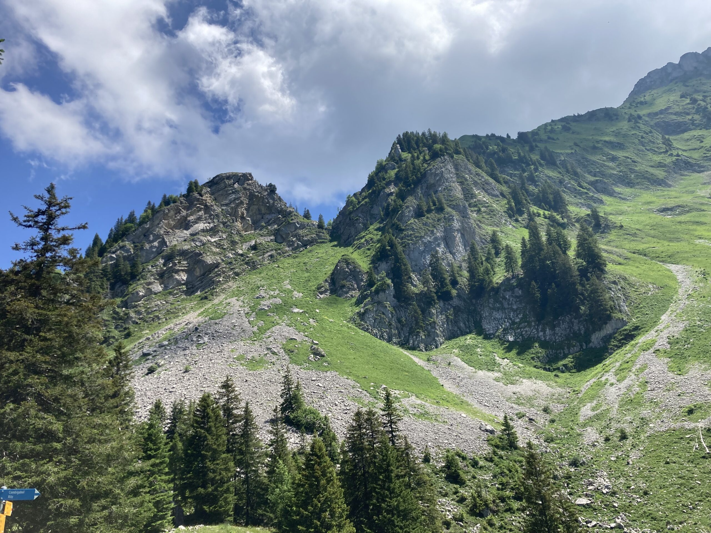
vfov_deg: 49.7
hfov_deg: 63.4
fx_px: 575
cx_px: 356
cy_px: 266
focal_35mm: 28
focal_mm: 3.99
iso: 25
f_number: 1.8
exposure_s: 1/2404
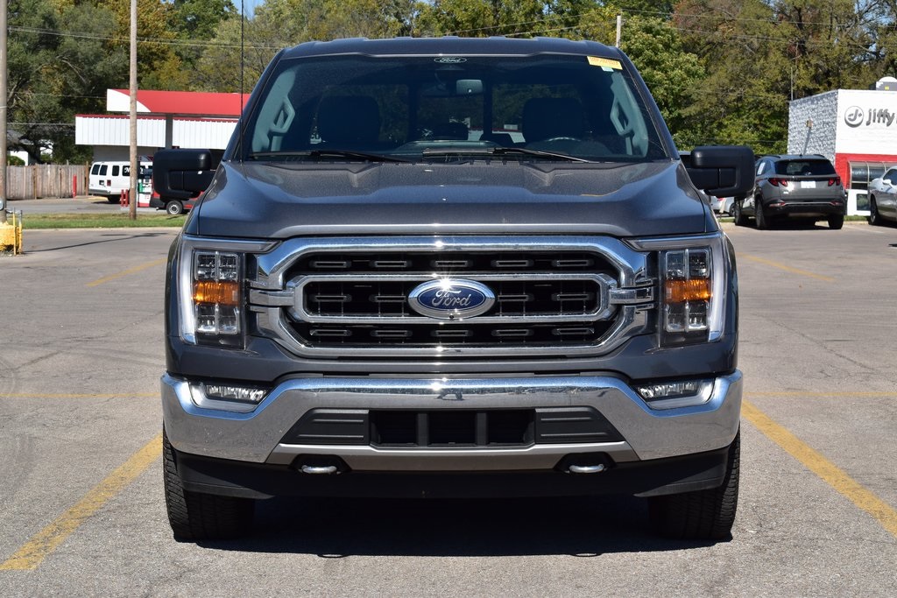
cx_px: 448
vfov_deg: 16.6
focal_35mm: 82
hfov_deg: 24.6
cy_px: 299
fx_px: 2056
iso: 400
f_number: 11
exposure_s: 1/500
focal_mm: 55
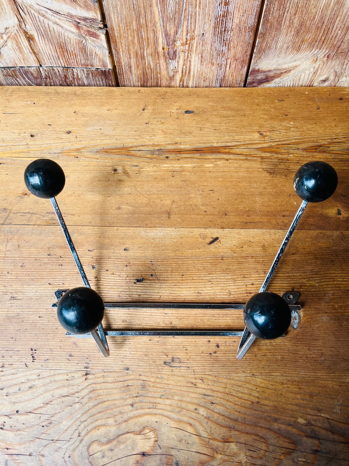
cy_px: 233
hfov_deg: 53.1
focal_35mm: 26
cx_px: 174
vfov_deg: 67.3
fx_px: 350
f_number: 1.6
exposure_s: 1/345
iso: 50
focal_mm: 5.1
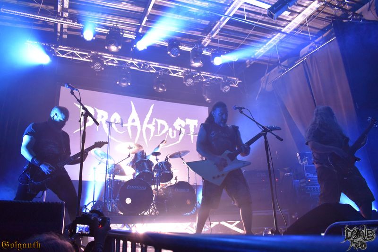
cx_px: 189
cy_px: 126
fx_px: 283
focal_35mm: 27
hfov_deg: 67.4
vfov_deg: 47.9
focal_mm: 18
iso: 2000
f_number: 3.5
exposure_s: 1/60
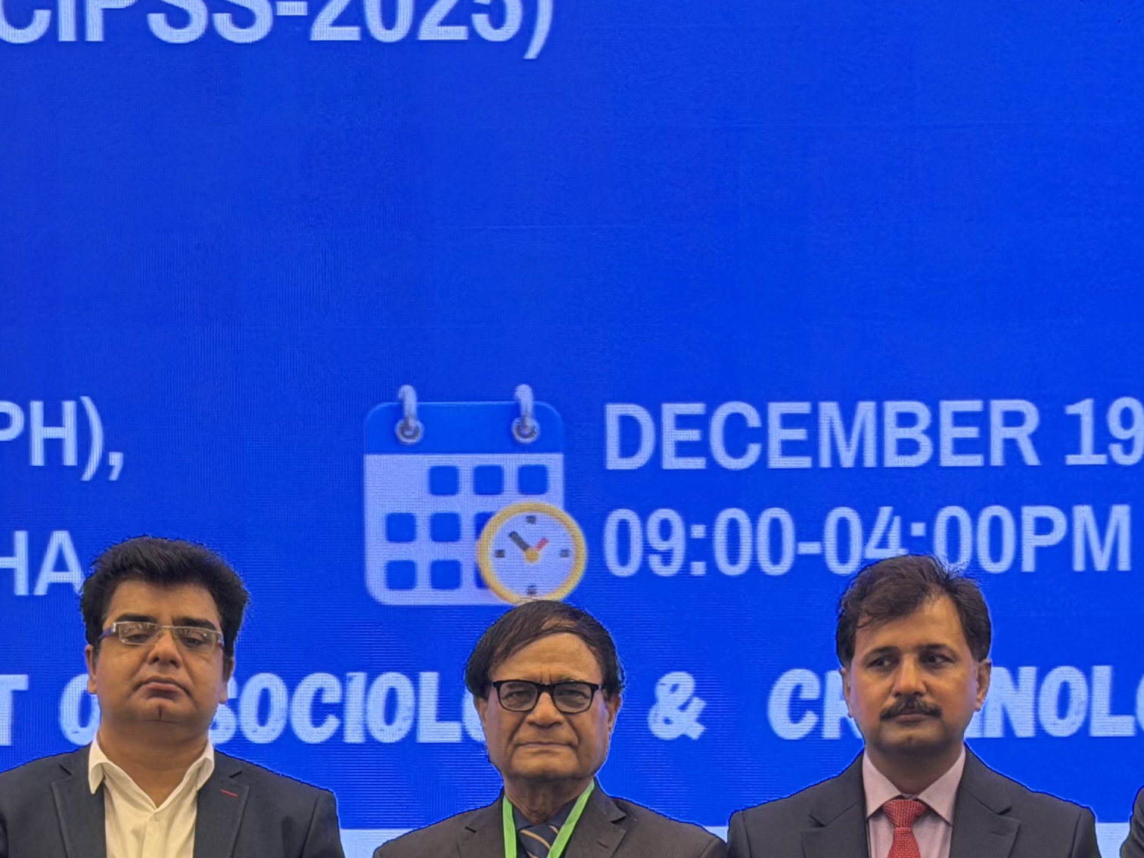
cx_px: 395
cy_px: 1083
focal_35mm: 128
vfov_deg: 11.3
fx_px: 4230
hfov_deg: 15.4
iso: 160
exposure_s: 1/50
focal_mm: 6.76
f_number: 1.78
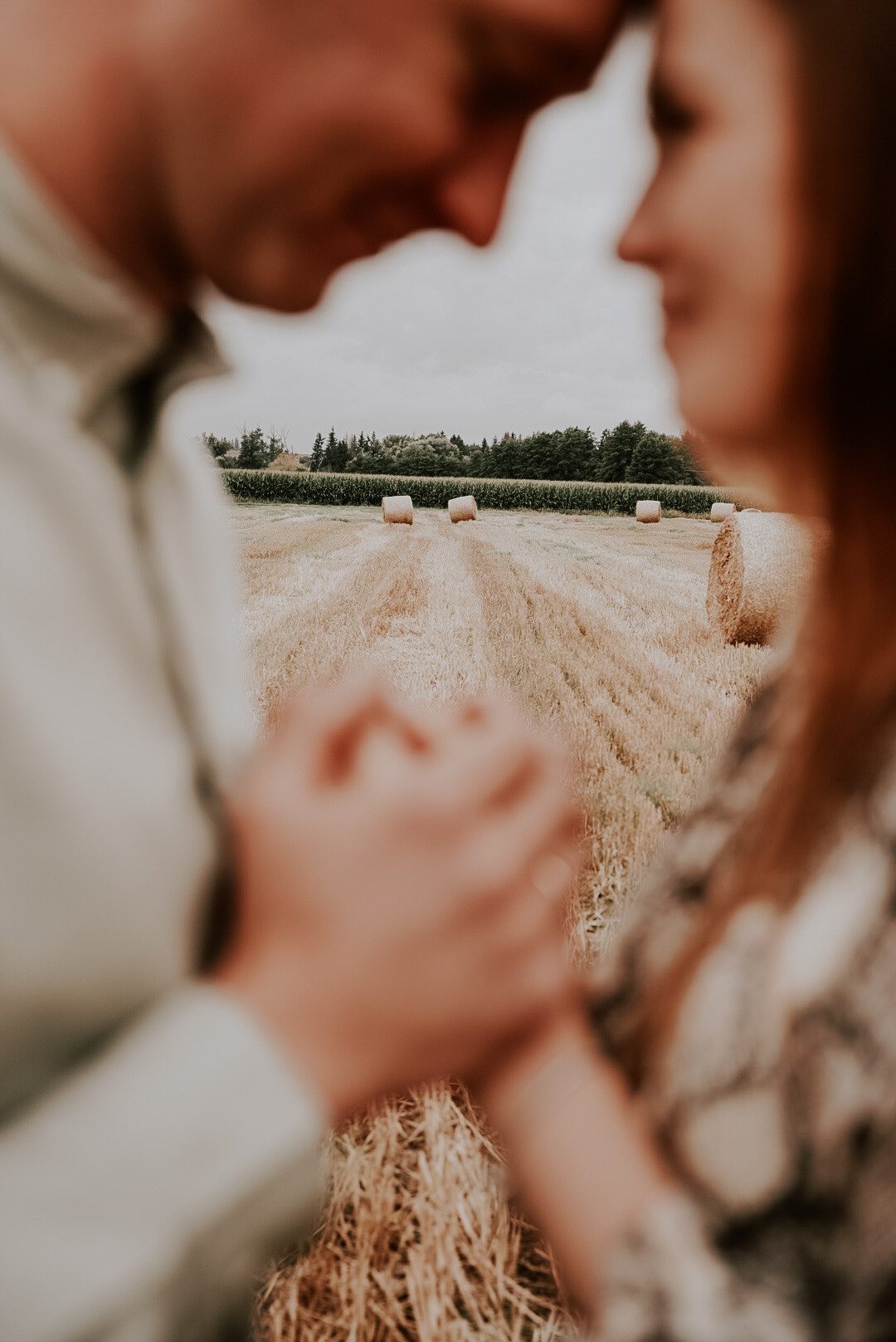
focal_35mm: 42
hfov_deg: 32.1
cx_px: 448
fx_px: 1558
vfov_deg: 46.6
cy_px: 671
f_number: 3.2
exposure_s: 1/400
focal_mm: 41.8
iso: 100
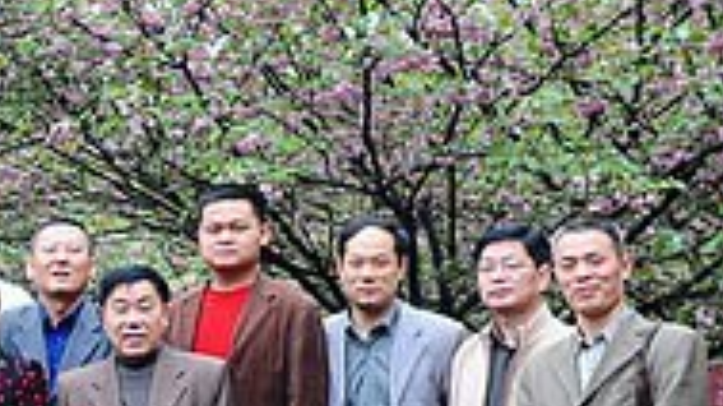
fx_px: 2165
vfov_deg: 10.7
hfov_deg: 18.2
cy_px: 339
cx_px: -96
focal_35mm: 113
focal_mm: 34
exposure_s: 1/40
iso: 800
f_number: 7.1
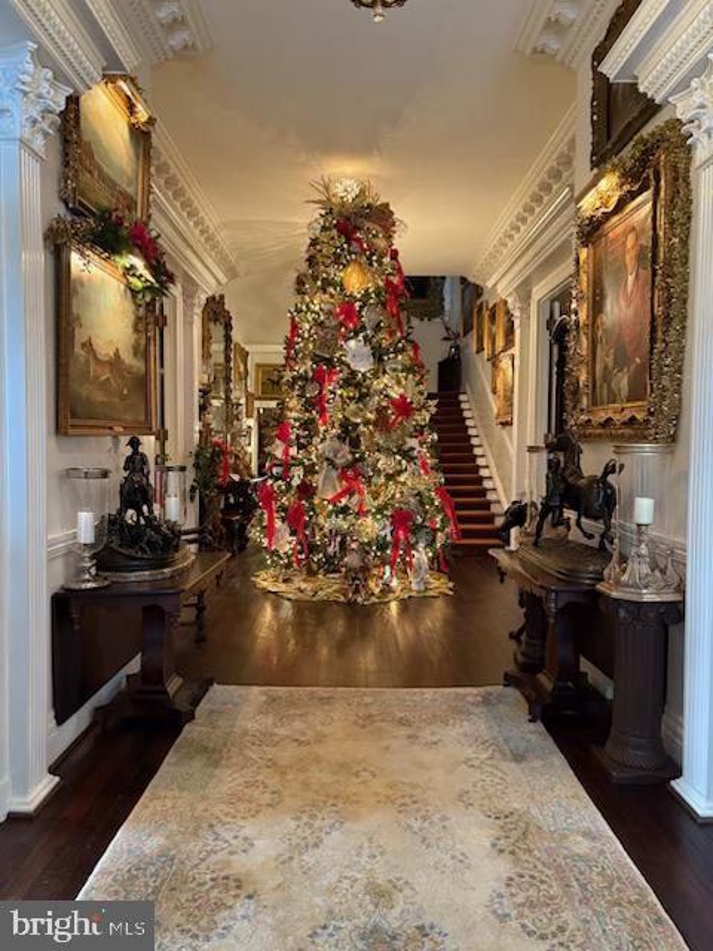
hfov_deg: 53.1
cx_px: 356
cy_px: 476
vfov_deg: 67.3
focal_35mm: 26
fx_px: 714
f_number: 1.6
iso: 500
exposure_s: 1/40
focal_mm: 5.96
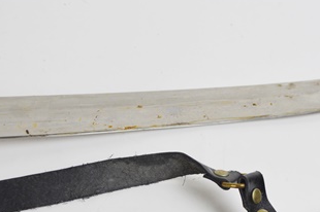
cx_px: 218
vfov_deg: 14.6
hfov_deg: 21.8
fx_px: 826
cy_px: 175
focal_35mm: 93
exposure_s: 1/125
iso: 280
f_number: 5.6
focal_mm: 32
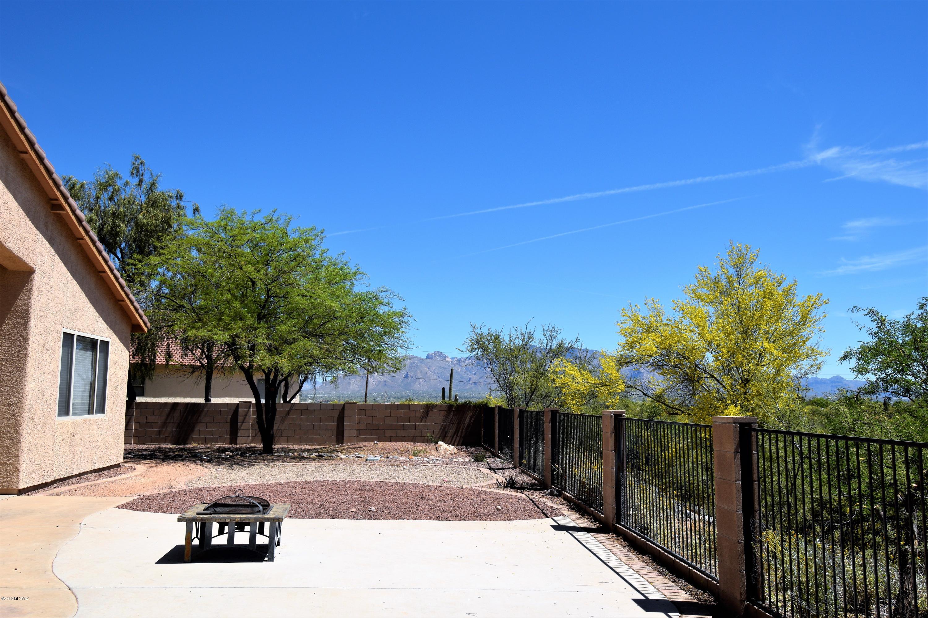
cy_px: 309
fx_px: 773
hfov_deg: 61.9
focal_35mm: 30
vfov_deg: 43.6
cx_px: 464
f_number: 13
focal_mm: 20
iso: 100
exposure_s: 1/200
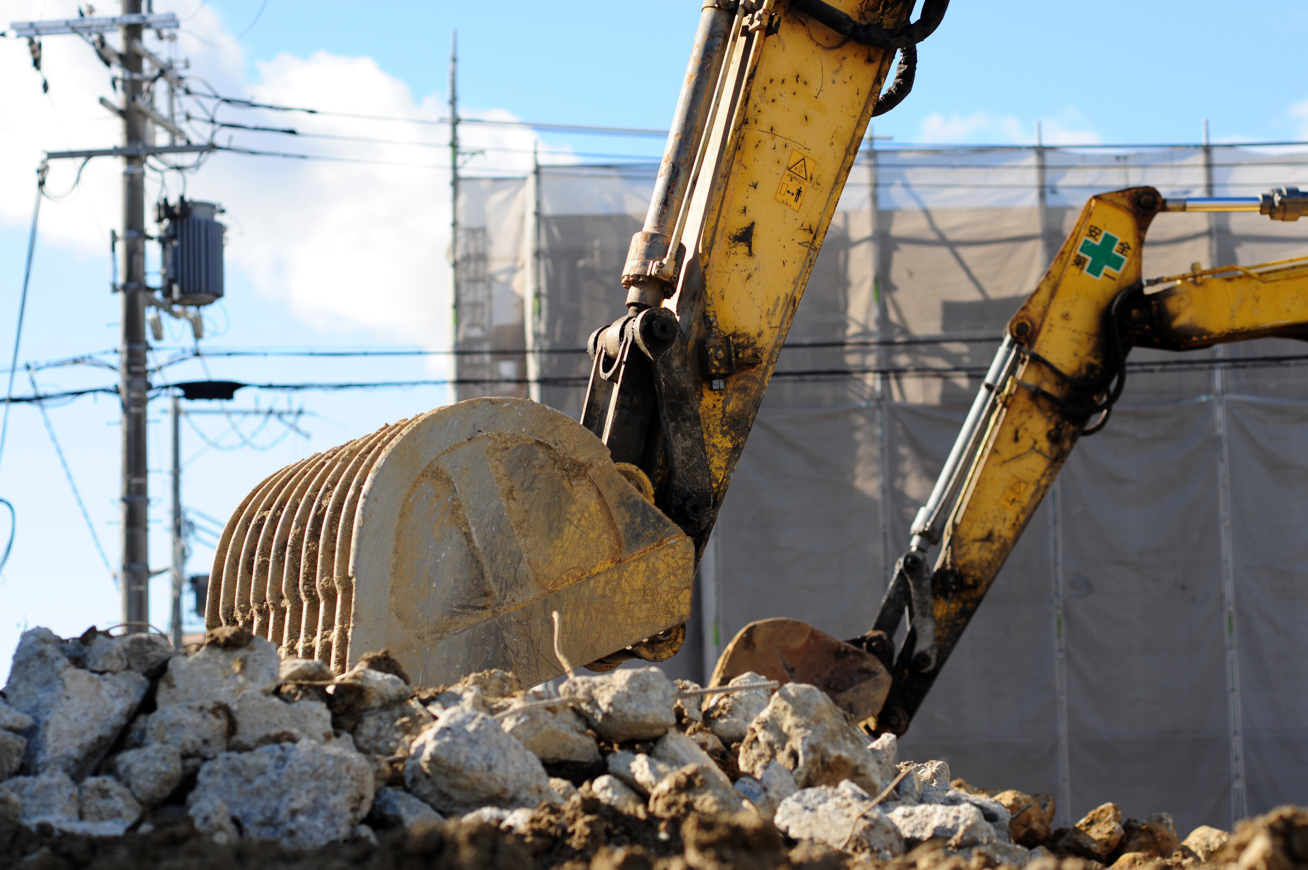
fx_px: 3812
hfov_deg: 19.5
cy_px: 435
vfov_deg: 13.0
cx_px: 654
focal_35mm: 105
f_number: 4
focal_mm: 105
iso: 200
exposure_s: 1/1250
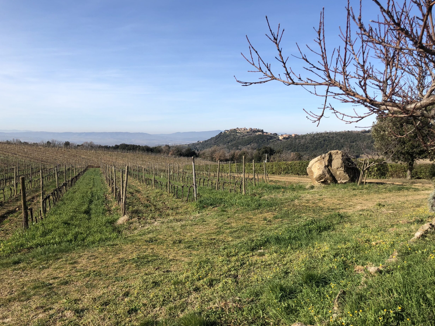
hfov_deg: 61.7
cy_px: 160
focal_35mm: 29
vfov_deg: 48.2
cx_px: 220
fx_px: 364
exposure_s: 1/1919
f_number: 1.8
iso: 20
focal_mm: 4
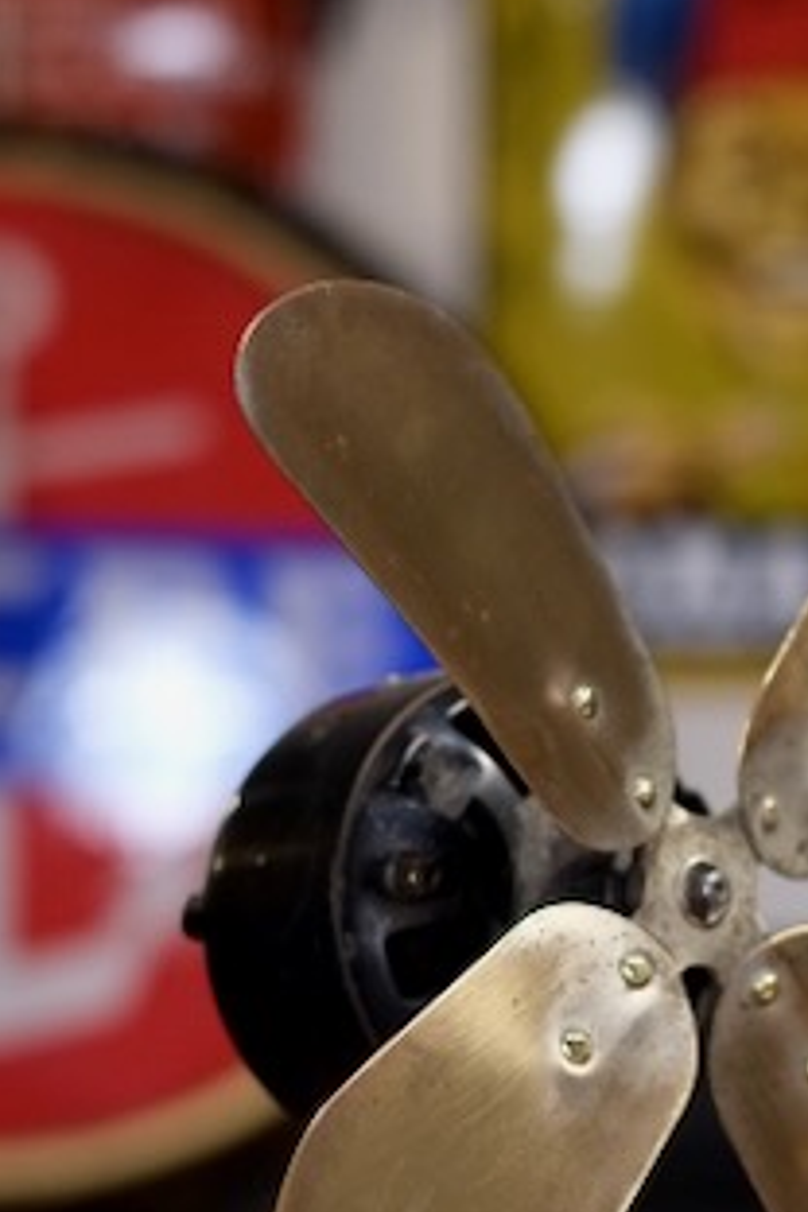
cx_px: 559
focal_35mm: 102
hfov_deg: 13.4
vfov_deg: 19.8
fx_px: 3434
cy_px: 979
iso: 1600
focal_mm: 35
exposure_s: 1/250
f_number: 2
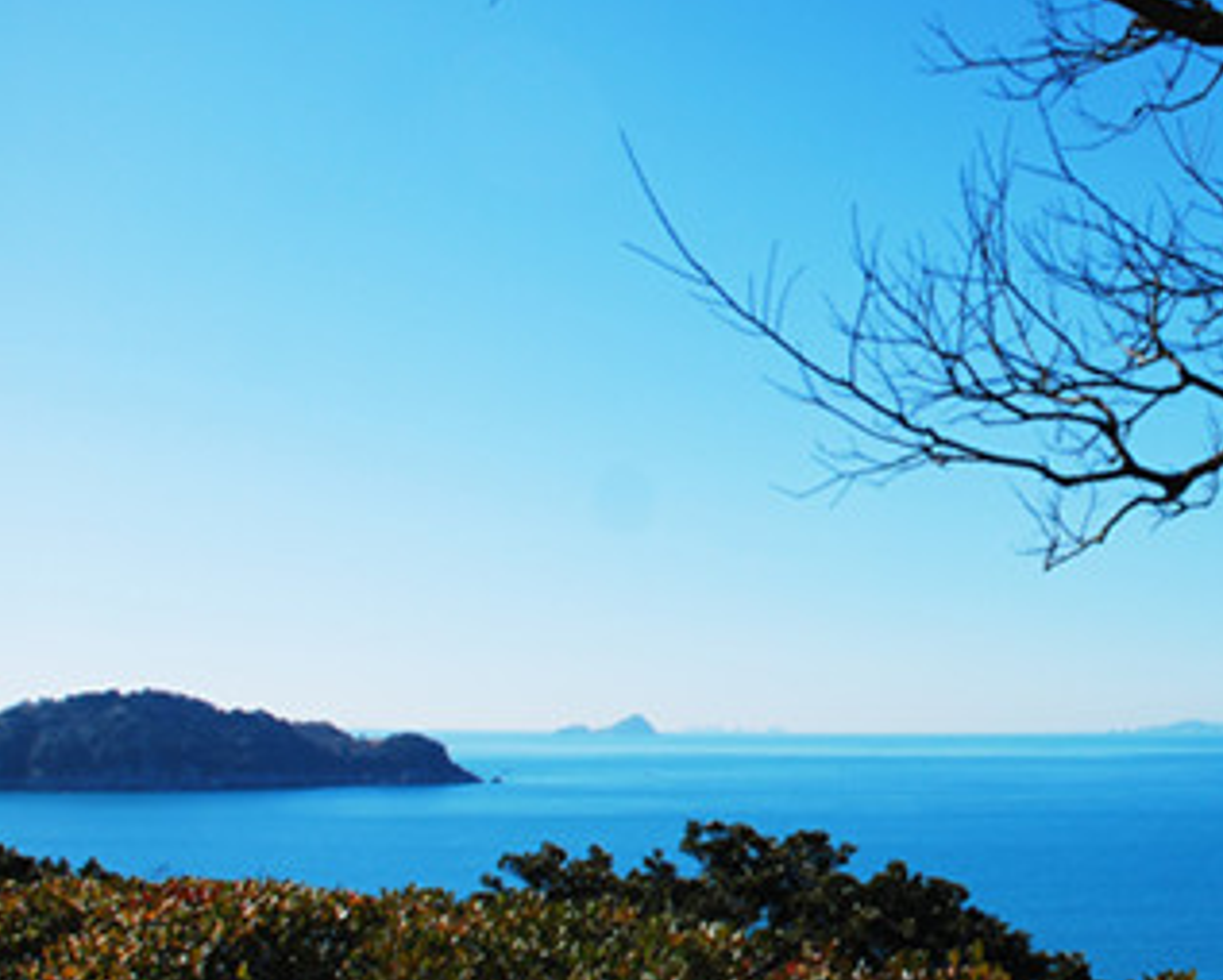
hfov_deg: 37.0
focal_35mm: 48
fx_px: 1738
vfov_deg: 31.5
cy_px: 457
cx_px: 1030
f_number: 4.5
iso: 100
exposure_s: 1/1000
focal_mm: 18
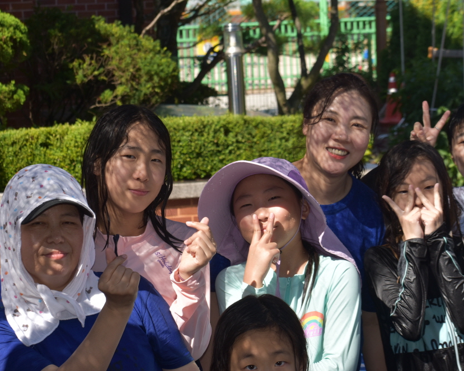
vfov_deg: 13.0
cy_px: 186
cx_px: 203
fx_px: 1634
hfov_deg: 16.2
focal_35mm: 119
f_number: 10
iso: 100
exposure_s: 1/200
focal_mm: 70
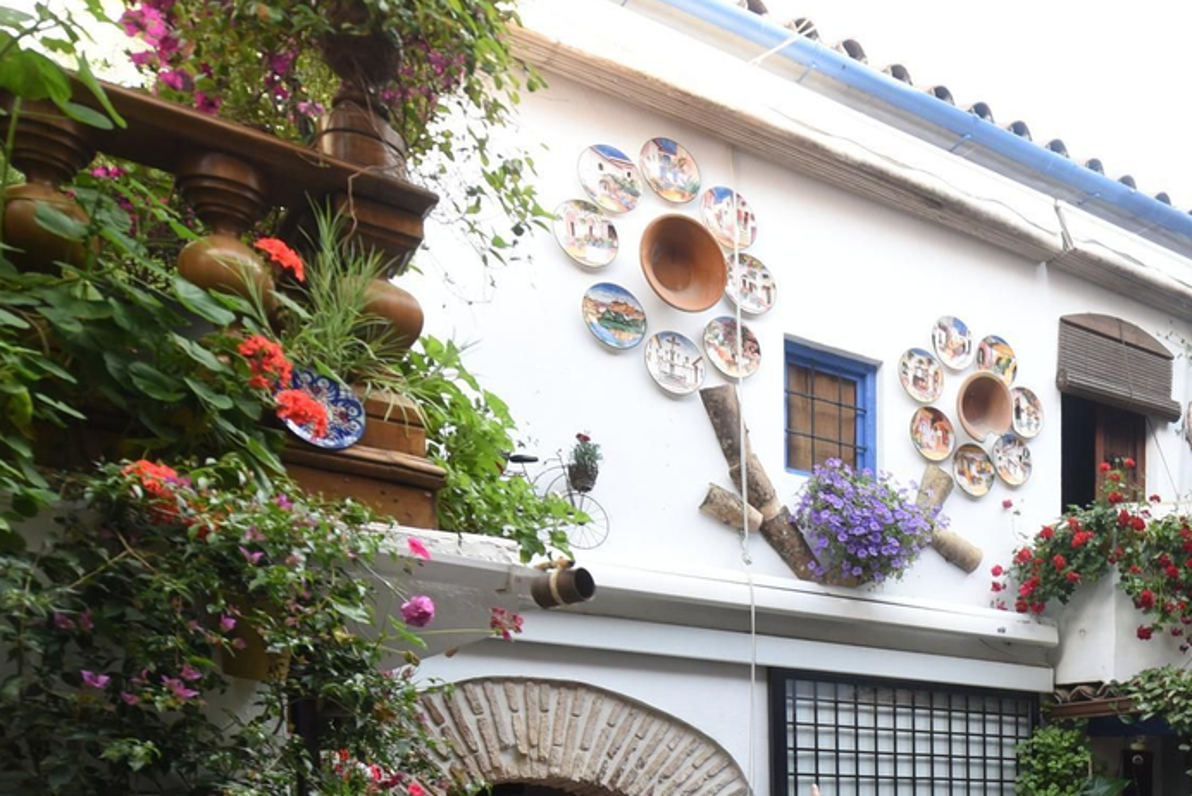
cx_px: 1125
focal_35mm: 37
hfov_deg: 45.7
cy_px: 879
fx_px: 1226
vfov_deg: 31.8
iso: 500
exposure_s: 1/320
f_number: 4
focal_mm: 16
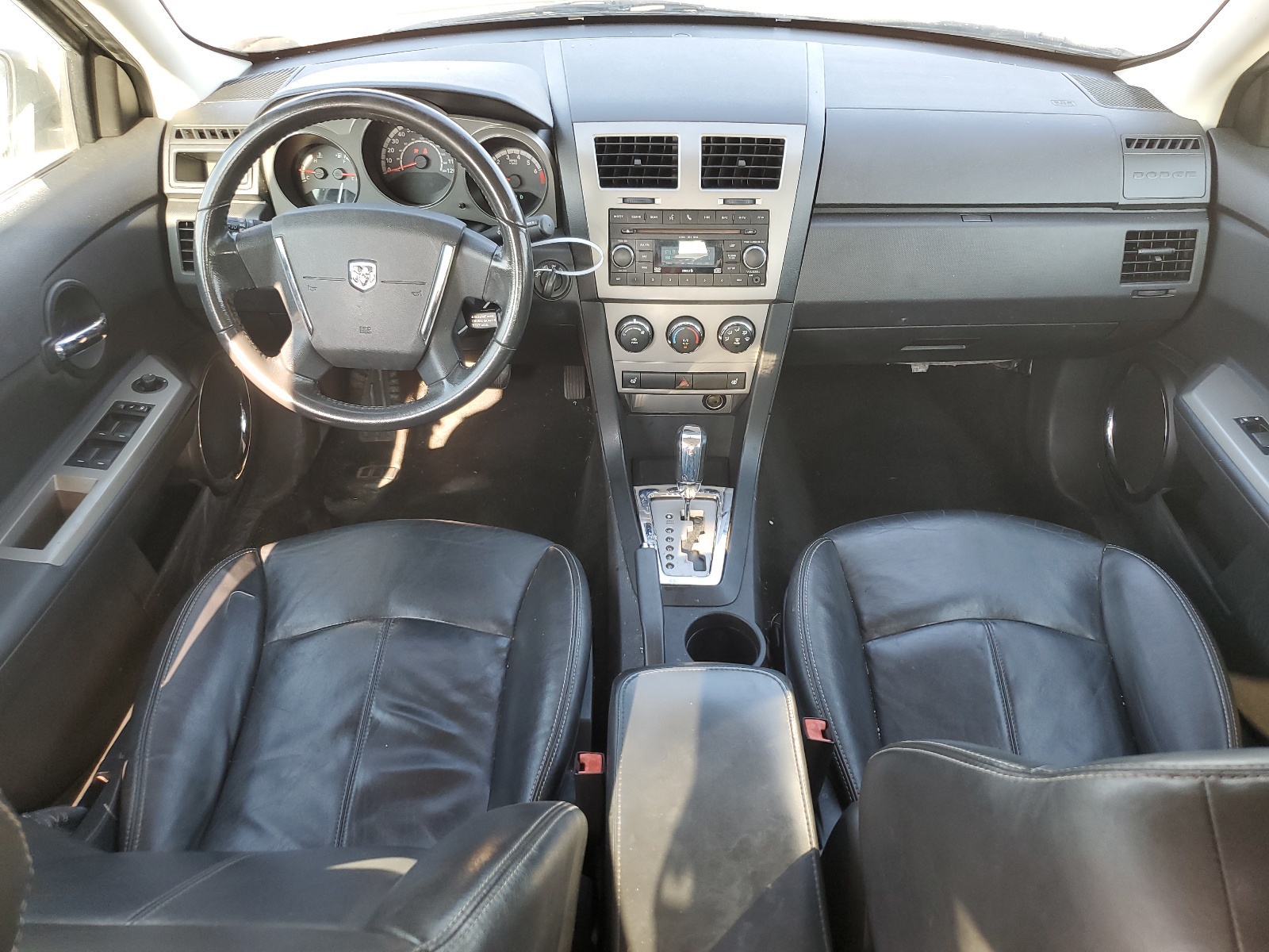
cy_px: 476
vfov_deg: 53.1
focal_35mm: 26
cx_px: 634
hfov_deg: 67.3
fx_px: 953
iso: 61
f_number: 1.5
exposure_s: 1/120
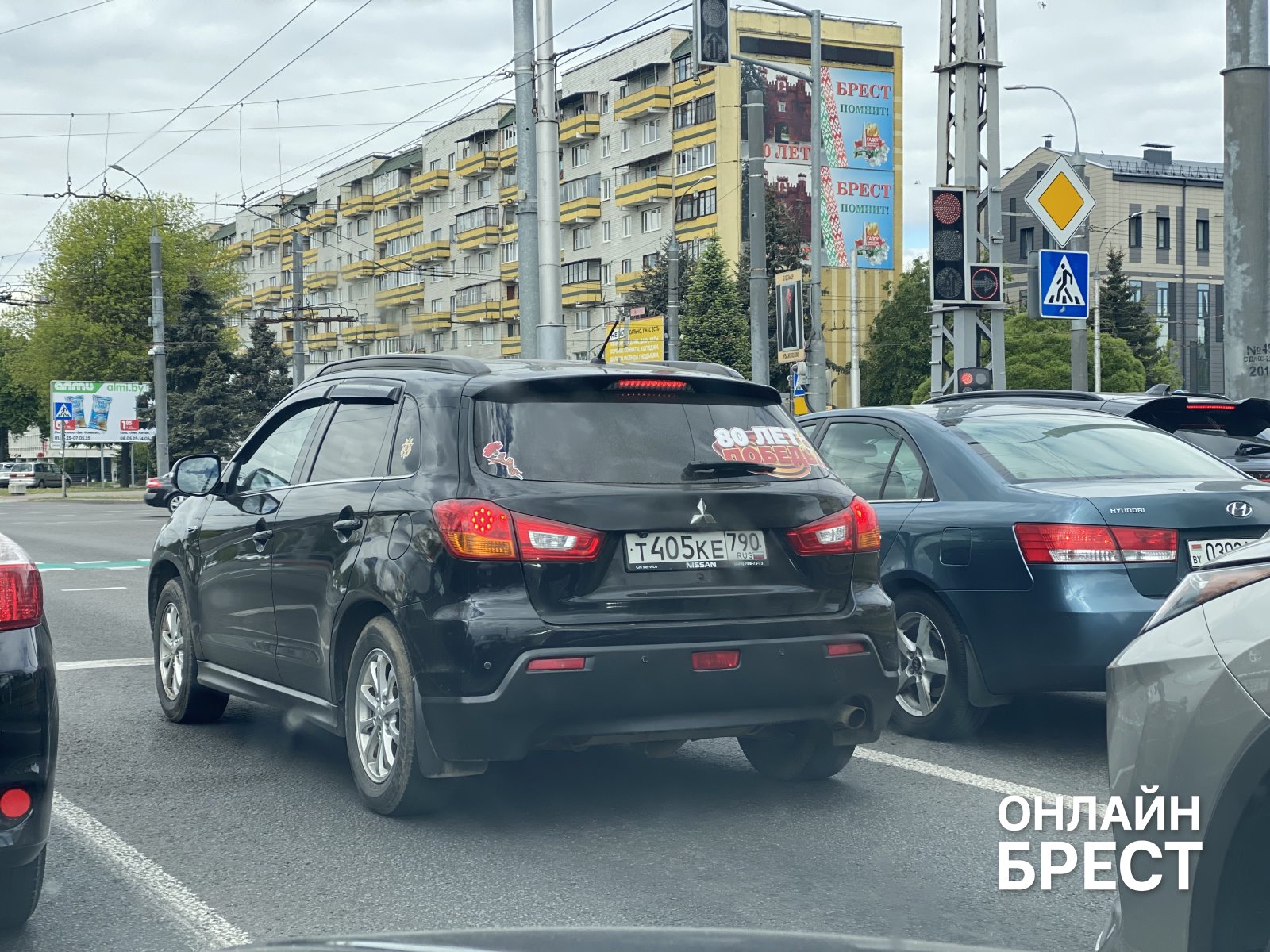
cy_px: 476
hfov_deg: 36.8
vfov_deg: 28.0
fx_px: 1908
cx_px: 635
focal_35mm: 52
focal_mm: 6
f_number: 2
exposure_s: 1/475
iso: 20
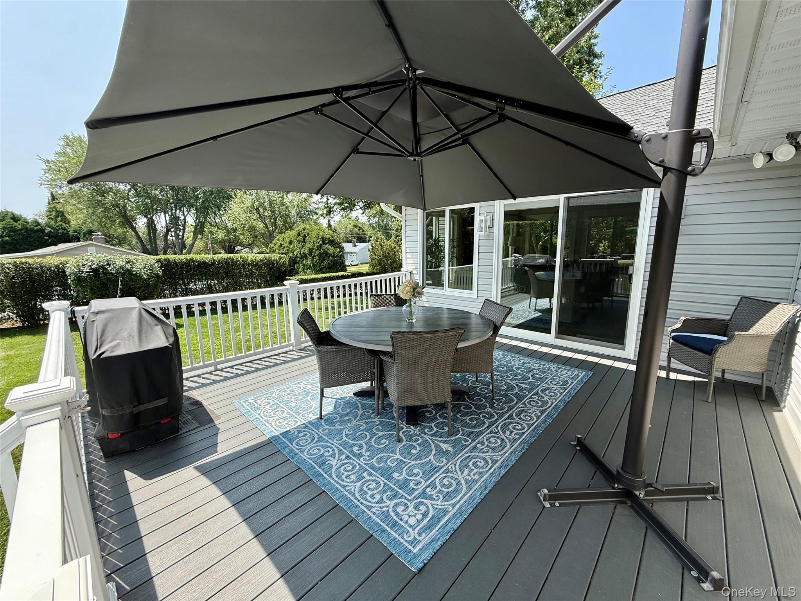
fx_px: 324
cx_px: 400
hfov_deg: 102.1
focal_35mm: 14
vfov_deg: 85.7
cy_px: 300
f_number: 2.2
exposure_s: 1/596
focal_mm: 2.22
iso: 64
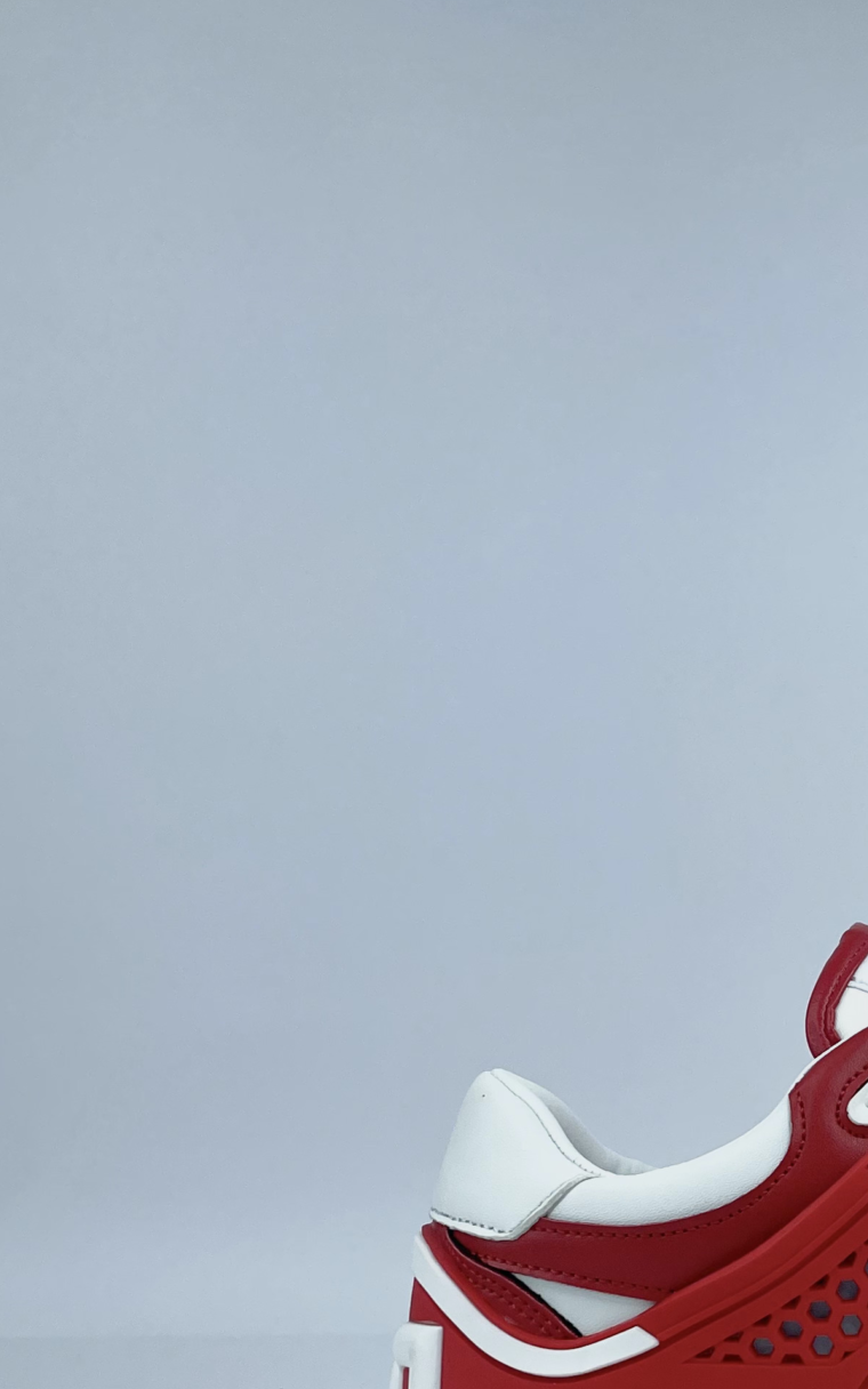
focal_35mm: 58
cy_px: 1207
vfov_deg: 33.5
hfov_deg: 21.0
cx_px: 1020
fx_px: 2195
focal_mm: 4.2
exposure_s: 1/997
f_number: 1.6
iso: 32
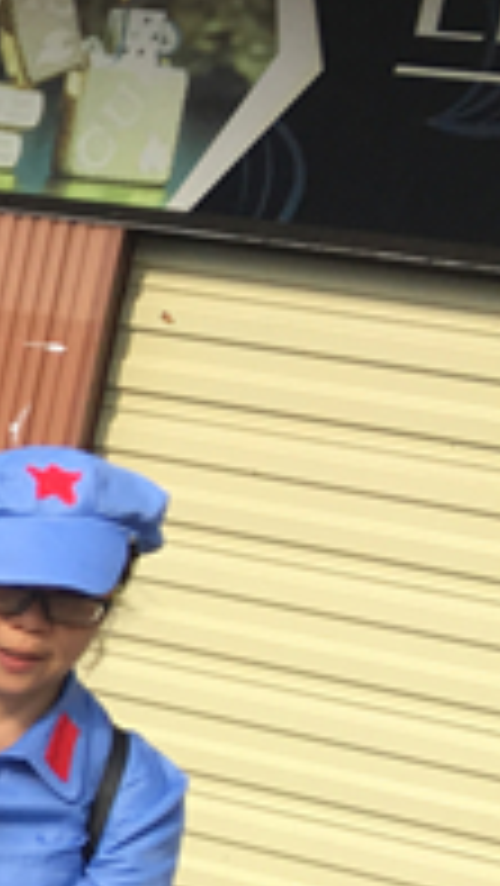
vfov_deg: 16.6
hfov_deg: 7.5
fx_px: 3013
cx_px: -1293
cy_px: 742
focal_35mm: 128
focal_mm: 4.15
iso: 25
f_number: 2.2
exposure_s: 1/499
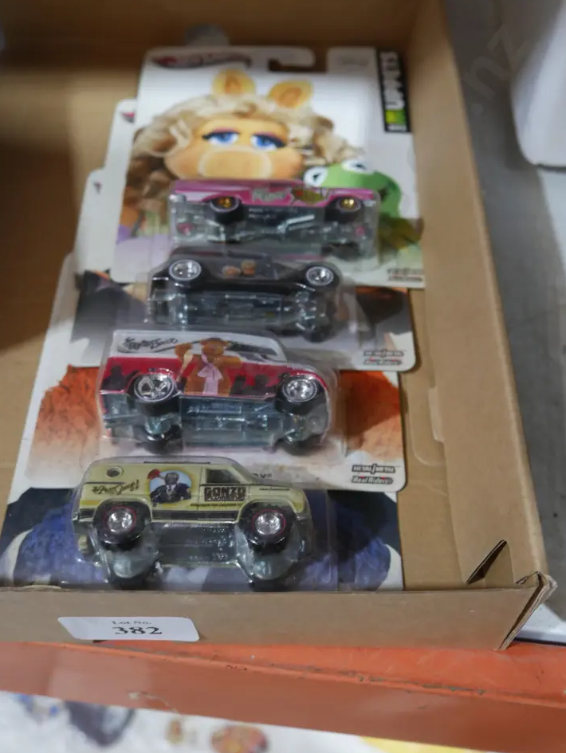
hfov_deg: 36.9
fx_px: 849
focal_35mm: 39
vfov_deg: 47.8
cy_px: 360
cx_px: 271
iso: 800
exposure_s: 1/60
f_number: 4
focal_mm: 18
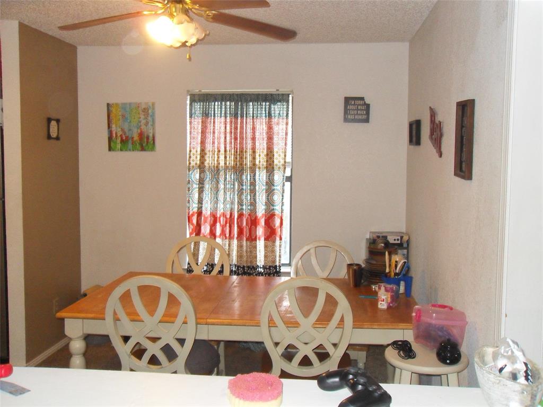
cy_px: 204
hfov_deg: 52.6
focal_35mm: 35
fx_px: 549
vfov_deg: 40.7
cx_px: 272
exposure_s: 1/45
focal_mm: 6.3
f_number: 3.5
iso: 400
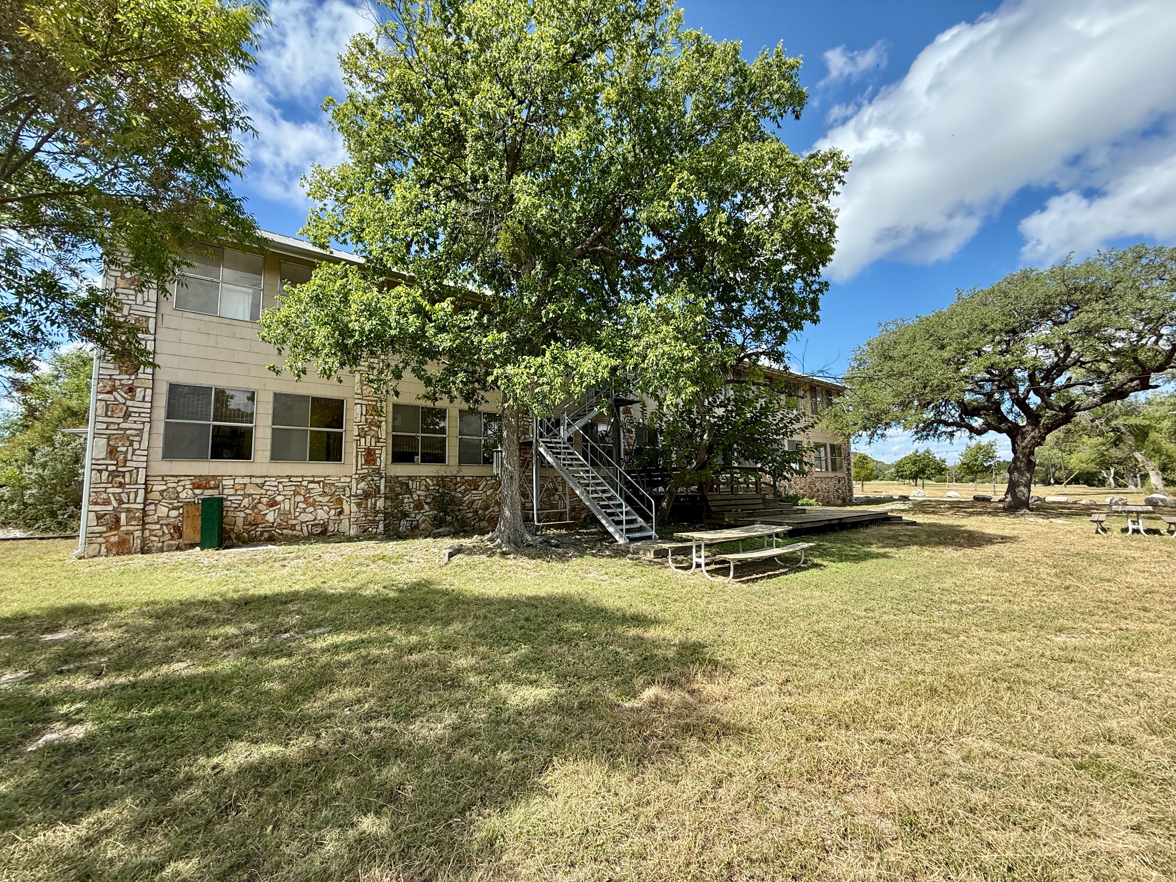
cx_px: 588
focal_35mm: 14
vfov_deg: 85.7
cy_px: 441
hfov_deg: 102.1
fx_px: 476
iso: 50
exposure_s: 1/717
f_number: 2.2
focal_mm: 2.22
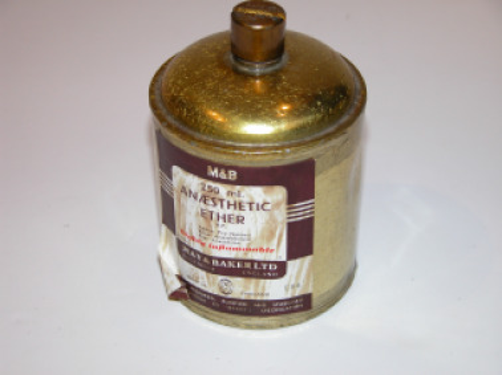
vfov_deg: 18.9
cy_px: 188
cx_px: 251
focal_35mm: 78
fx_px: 1130
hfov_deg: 25.0
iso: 100
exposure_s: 1/125
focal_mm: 19.9
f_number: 3.4
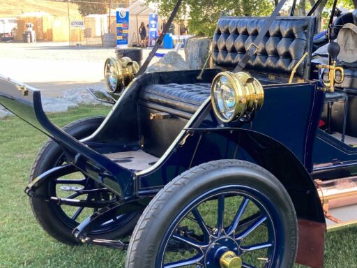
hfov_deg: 33.3
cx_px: 291
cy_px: 117
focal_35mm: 56
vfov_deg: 26.1
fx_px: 578
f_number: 1.8
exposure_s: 1/120
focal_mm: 3.99
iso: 32
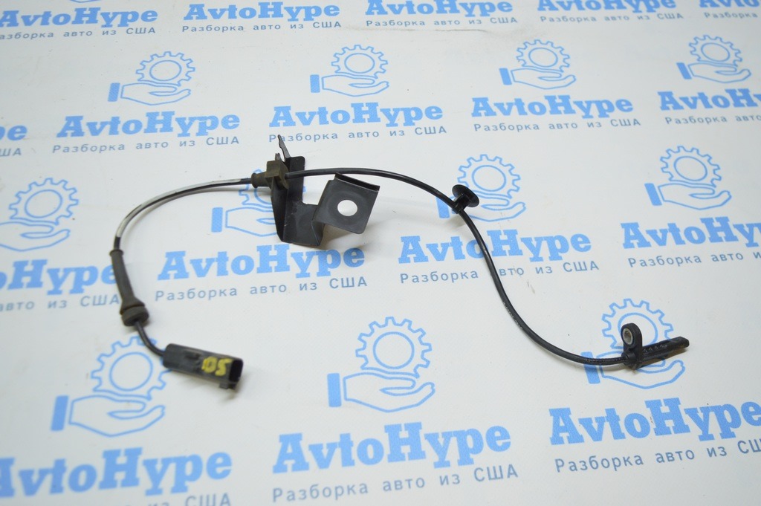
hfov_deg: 57.3
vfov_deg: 39.9
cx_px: 380
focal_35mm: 33
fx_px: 697
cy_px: 253
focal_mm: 22
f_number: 3.8
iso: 400
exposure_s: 1/60
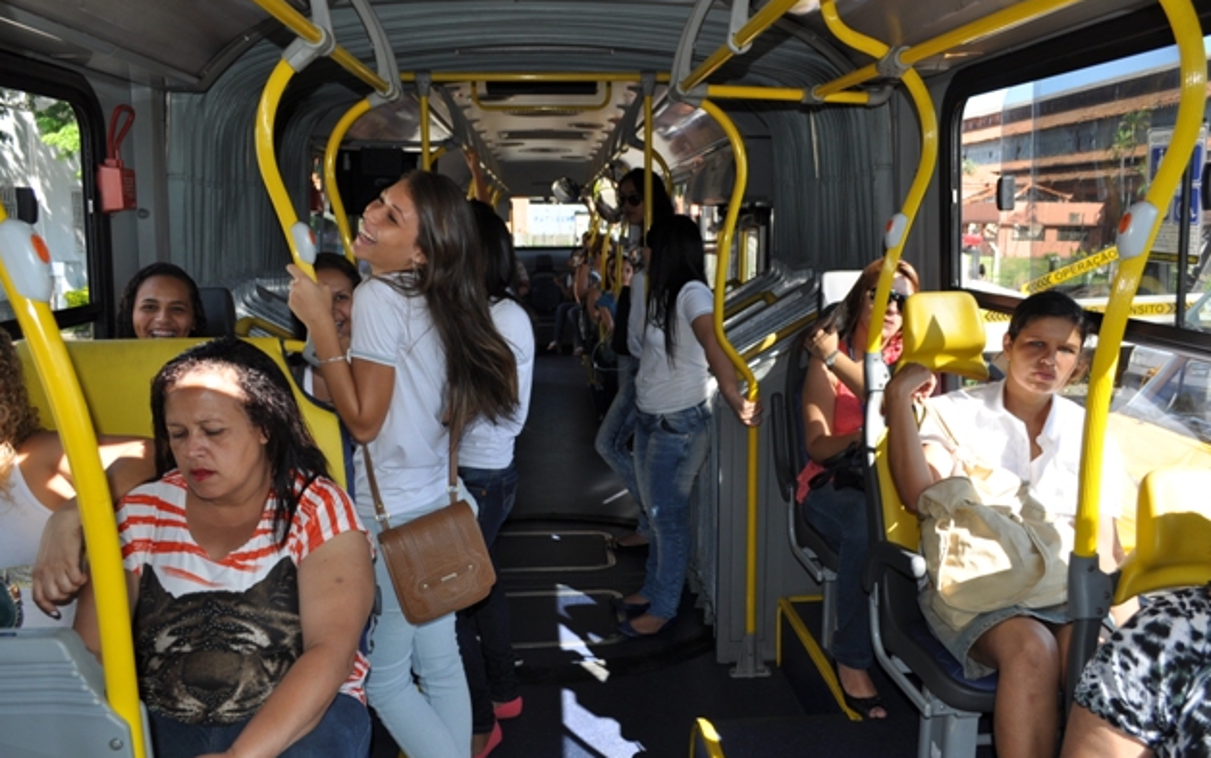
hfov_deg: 66.4
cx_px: 606
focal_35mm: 28
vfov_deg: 44.6
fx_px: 924
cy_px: 400
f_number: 5
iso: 200
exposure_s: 1/200
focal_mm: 18
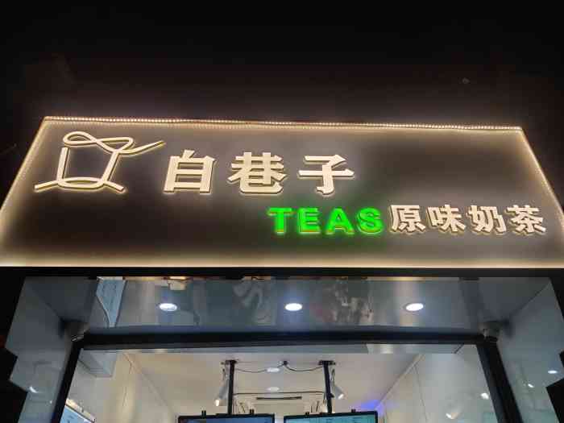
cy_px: 212
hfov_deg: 65.3
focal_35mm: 27
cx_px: 282
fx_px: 440
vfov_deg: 51.4
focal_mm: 4.75
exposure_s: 1/103
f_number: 1.75
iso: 100
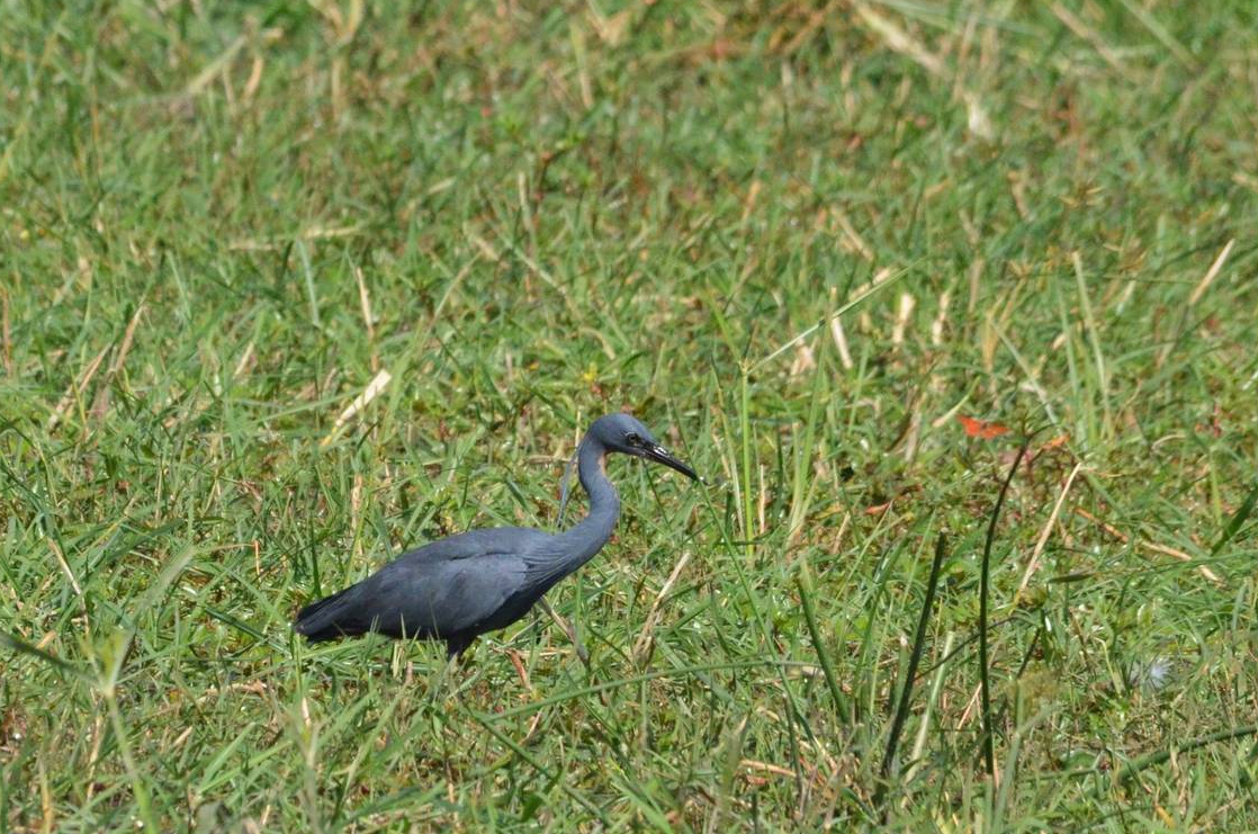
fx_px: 37426
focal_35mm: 1073
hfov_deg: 1.9
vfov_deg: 1.3
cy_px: 448
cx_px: 764
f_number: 13
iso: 2500
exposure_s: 1/2500
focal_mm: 500
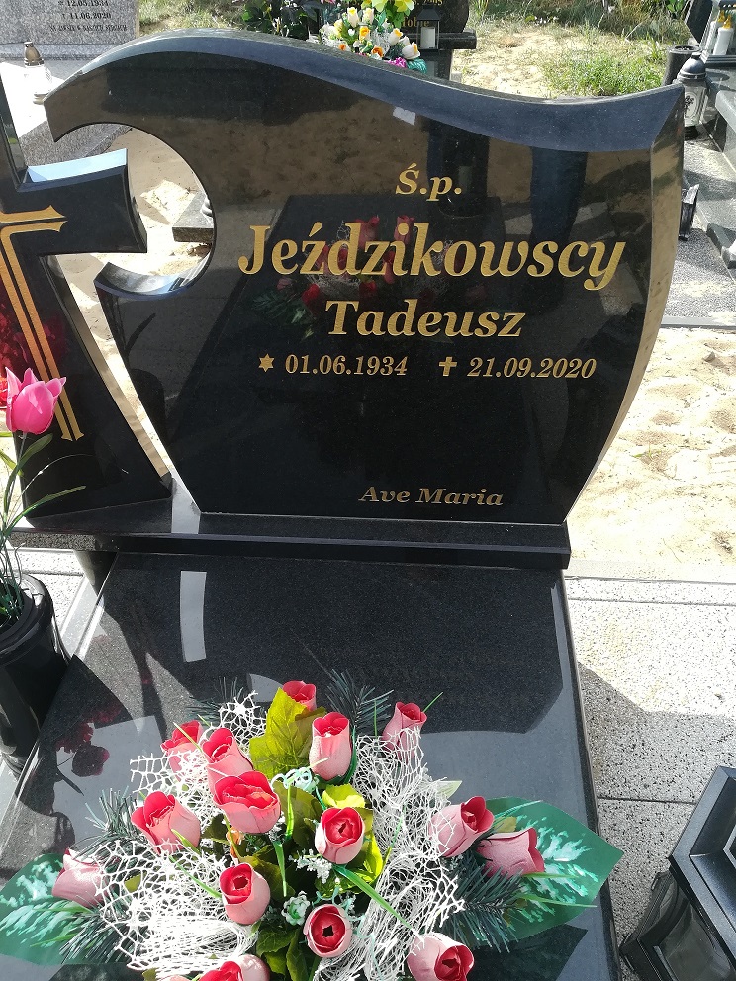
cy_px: 490
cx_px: 368
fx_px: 737
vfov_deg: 67.3
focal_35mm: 26
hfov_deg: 53.1
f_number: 2.2
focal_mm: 3.83
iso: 50
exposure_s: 1/345
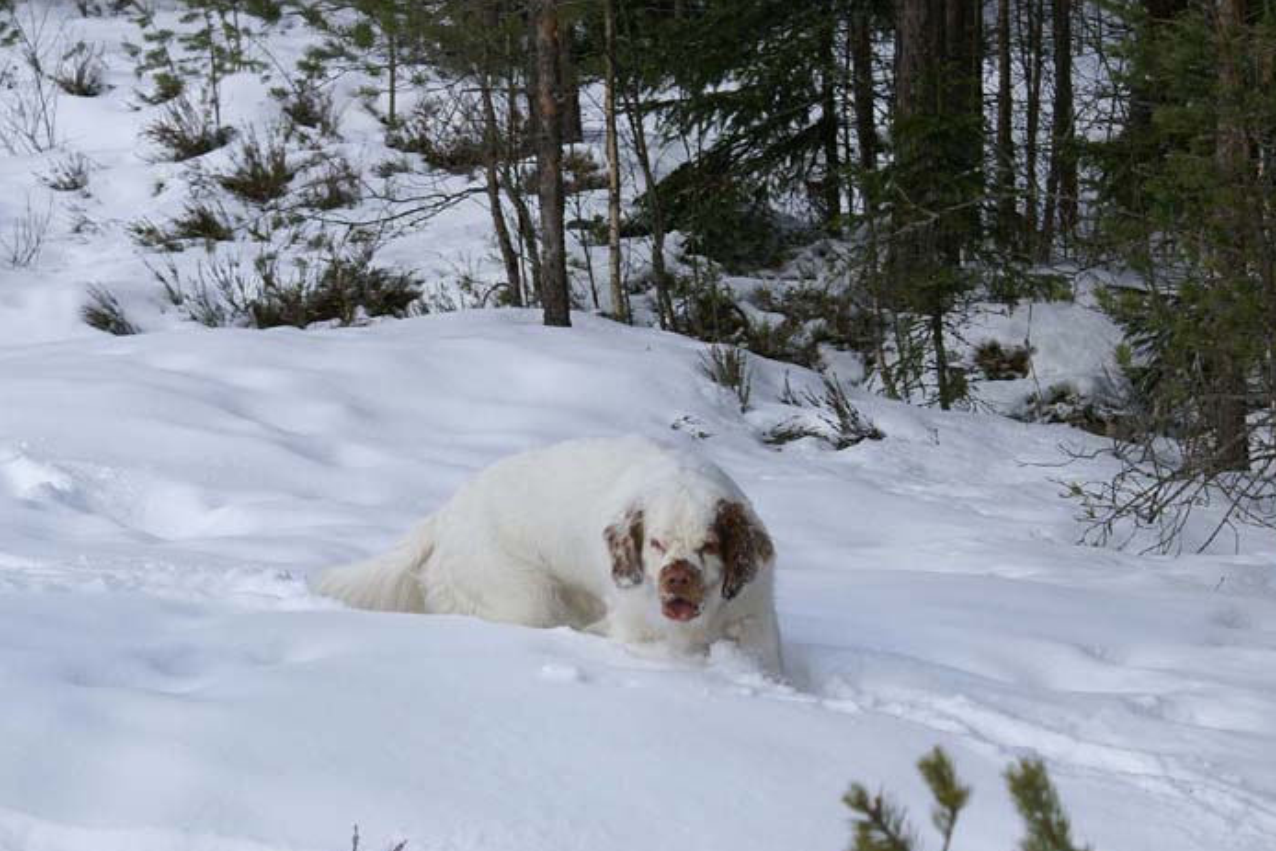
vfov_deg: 11.3
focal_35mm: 121
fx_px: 4289
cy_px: 427
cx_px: 616
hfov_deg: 16.9
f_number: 7.1
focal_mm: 70
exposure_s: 1/200
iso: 100
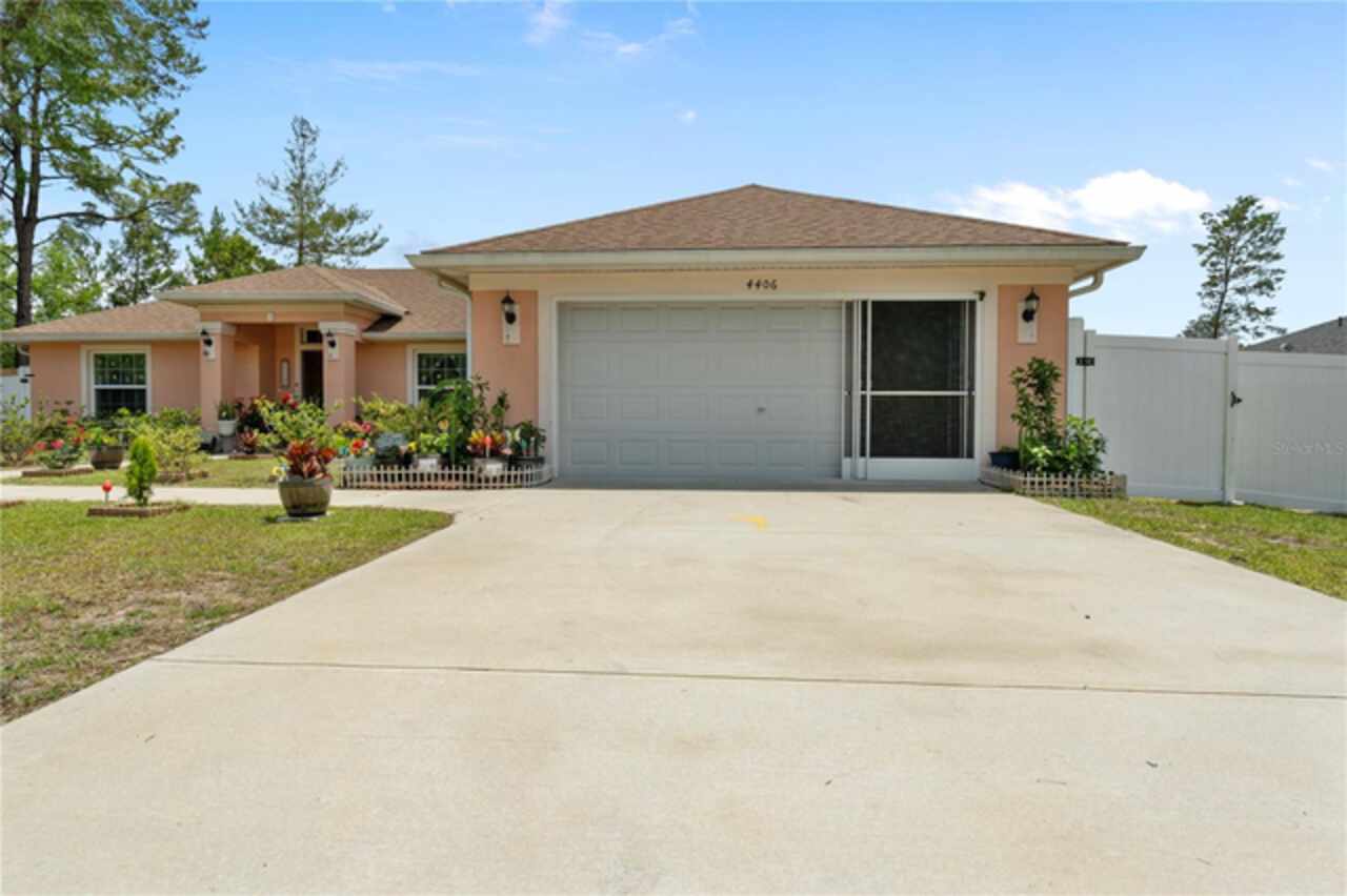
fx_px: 748
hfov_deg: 84.0
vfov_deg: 61.9
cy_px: 448
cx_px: 674
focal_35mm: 20
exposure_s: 1/4000
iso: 400
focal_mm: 20
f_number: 8
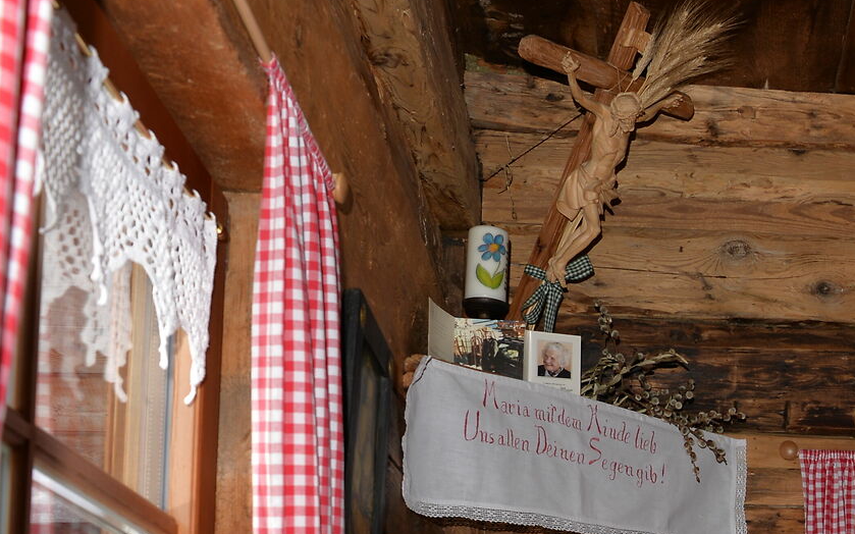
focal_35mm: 70
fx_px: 1631
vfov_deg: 17.4
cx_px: 1013
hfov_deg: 26.3
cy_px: 695
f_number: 6.3
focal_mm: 24
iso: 100
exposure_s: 1/200
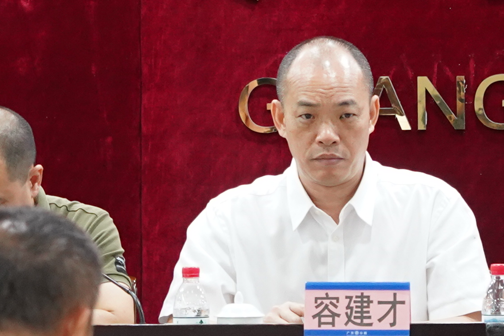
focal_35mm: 473
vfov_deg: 2.9
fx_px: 6622
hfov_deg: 4.3
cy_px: 256
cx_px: 727
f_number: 5
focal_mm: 89
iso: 2500
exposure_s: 1/60
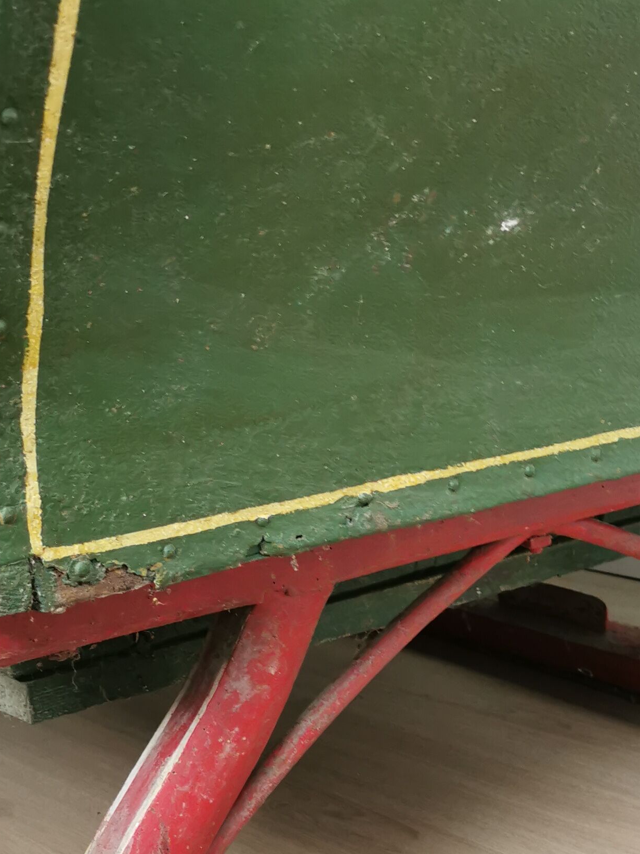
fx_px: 1479
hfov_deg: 24.1
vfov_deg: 31.6
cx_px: 488
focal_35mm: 60
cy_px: 639
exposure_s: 1/50
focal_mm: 5.56
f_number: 1.6
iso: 200
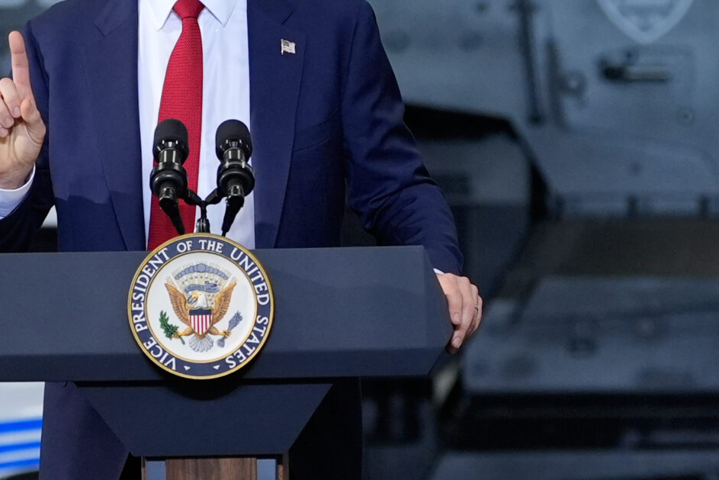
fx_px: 8848
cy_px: 198
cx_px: 208
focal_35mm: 443
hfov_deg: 4.7
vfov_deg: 3.1
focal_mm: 109
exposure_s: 1/640
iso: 1250
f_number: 2.8
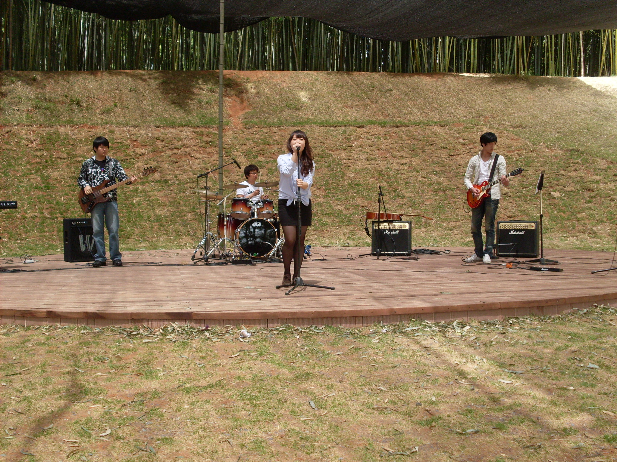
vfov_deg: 29.7
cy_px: 231
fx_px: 873
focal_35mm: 49
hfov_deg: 38.9
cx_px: 308
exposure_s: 1/125
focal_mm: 8.1
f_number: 3.1
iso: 80
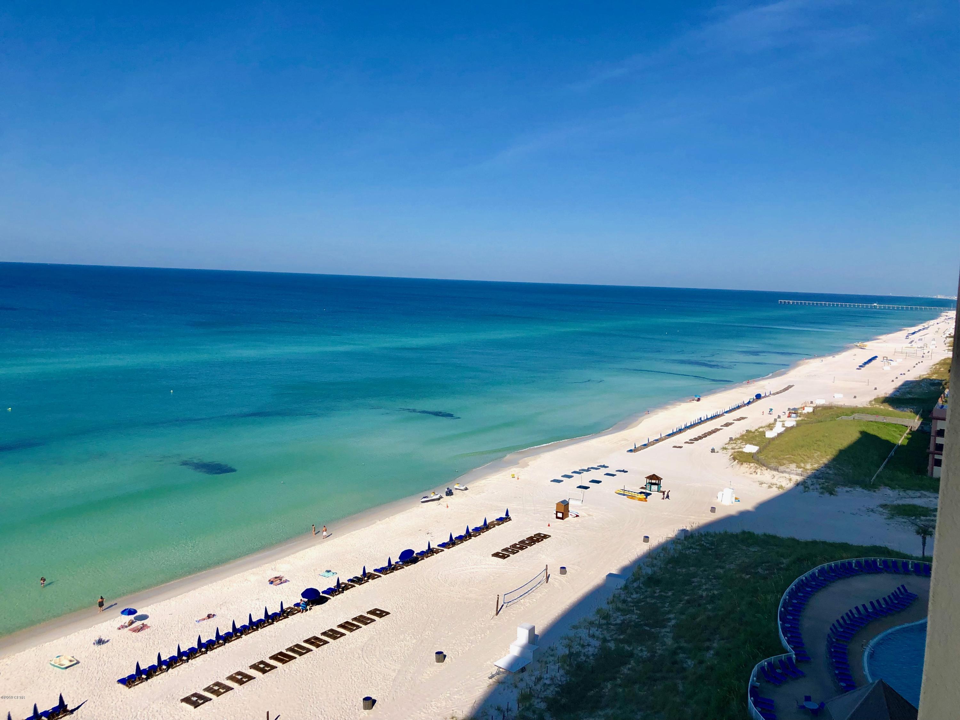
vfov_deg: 49.7
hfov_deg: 63.4
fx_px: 777
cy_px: 360
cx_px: 480
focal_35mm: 28
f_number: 1.8
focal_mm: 3.99
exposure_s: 1/3436
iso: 20
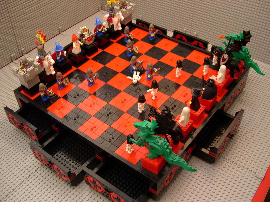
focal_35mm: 38
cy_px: 101
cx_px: 135
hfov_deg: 49.0
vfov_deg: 37.7
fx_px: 296
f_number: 2.8
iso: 400
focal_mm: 8
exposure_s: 1/20.4
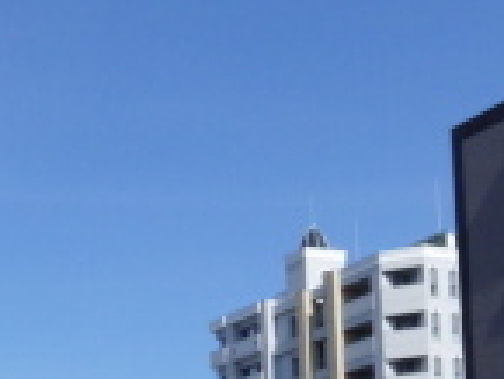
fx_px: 1413
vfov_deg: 14.4
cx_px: -14
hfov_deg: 19.6
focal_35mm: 97
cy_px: 539
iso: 100
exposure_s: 1/160
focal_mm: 4
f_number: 9.7
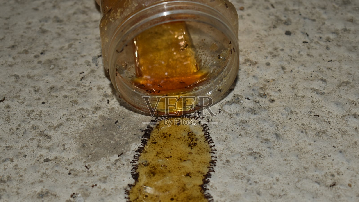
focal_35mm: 82
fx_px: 781
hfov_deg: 25.9
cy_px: 112
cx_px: 180
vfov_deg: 14.7
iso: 200
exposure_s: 1/125
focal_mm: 52
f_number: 5.6
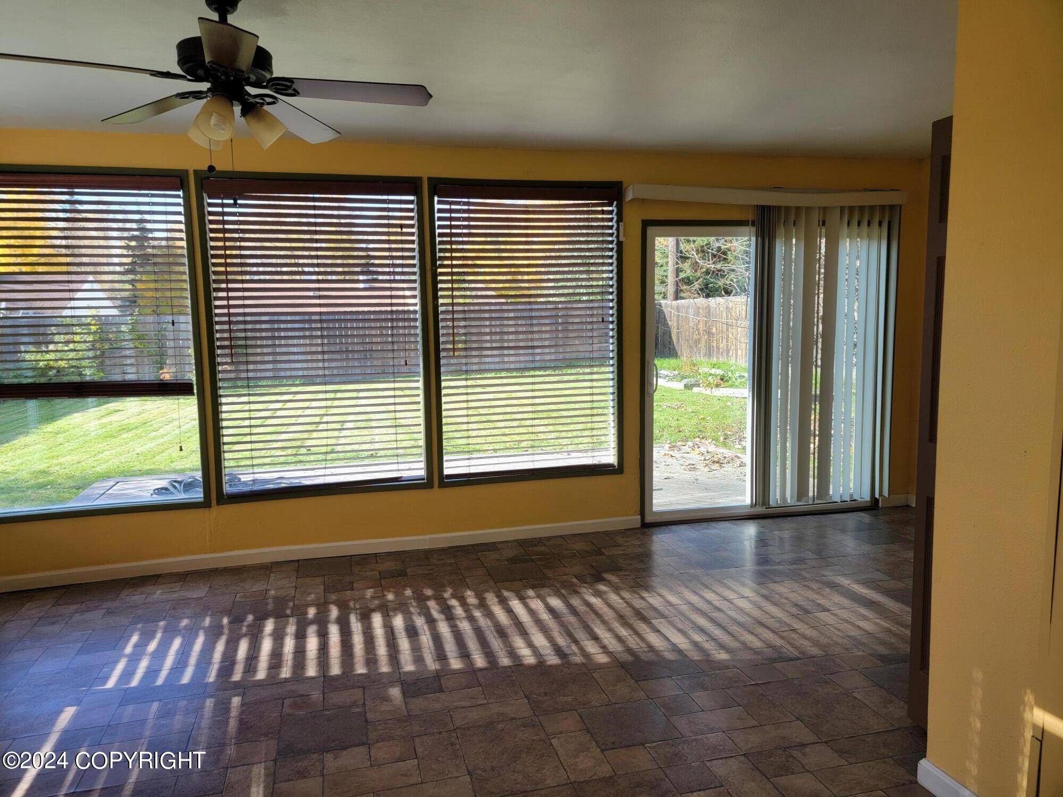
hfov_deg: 71.6
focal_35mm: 24
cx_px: 532
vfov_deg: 56.8
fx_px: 737
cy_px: 398
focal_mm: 6.7
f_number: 1.8
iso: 20
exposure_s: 1/120
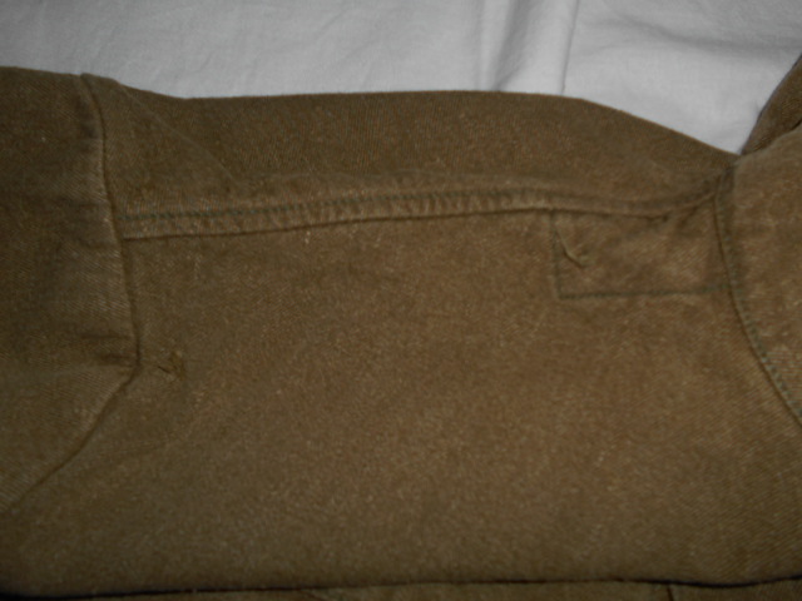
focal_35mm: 26
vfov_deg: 53.1
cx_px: 401
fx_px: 602
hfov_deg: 67.3
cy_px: 300
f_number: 3.2
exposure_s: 1/25
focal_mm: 4.6
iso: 80
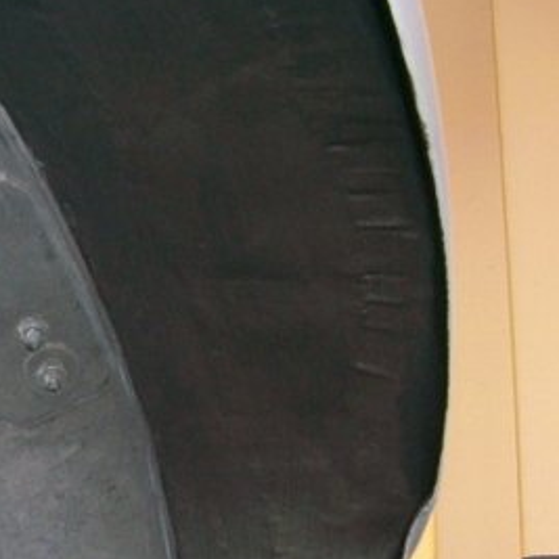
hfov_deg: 22.8
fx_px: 1315
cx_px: -36
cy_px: 412
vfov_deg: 23.8
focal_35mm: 72
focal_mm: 5.7
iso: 160
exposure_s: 1/60
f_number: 2.8
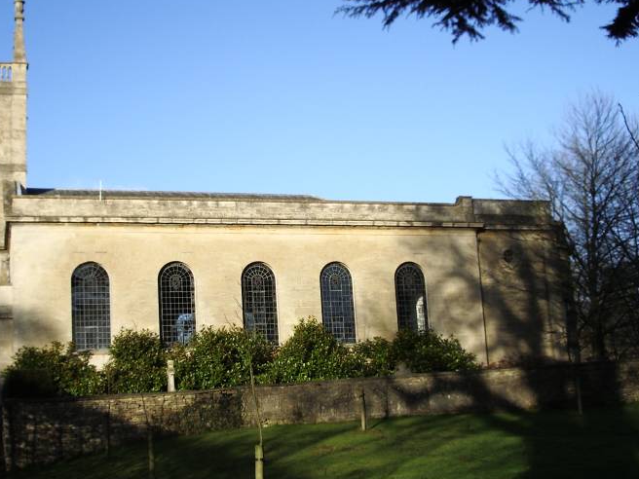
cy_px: 249
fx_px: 923
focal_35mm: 50
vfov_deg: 29.1
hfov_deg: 38.0
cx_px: 256
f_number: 4.6
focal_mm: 6.8
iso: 50
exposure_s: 1/250
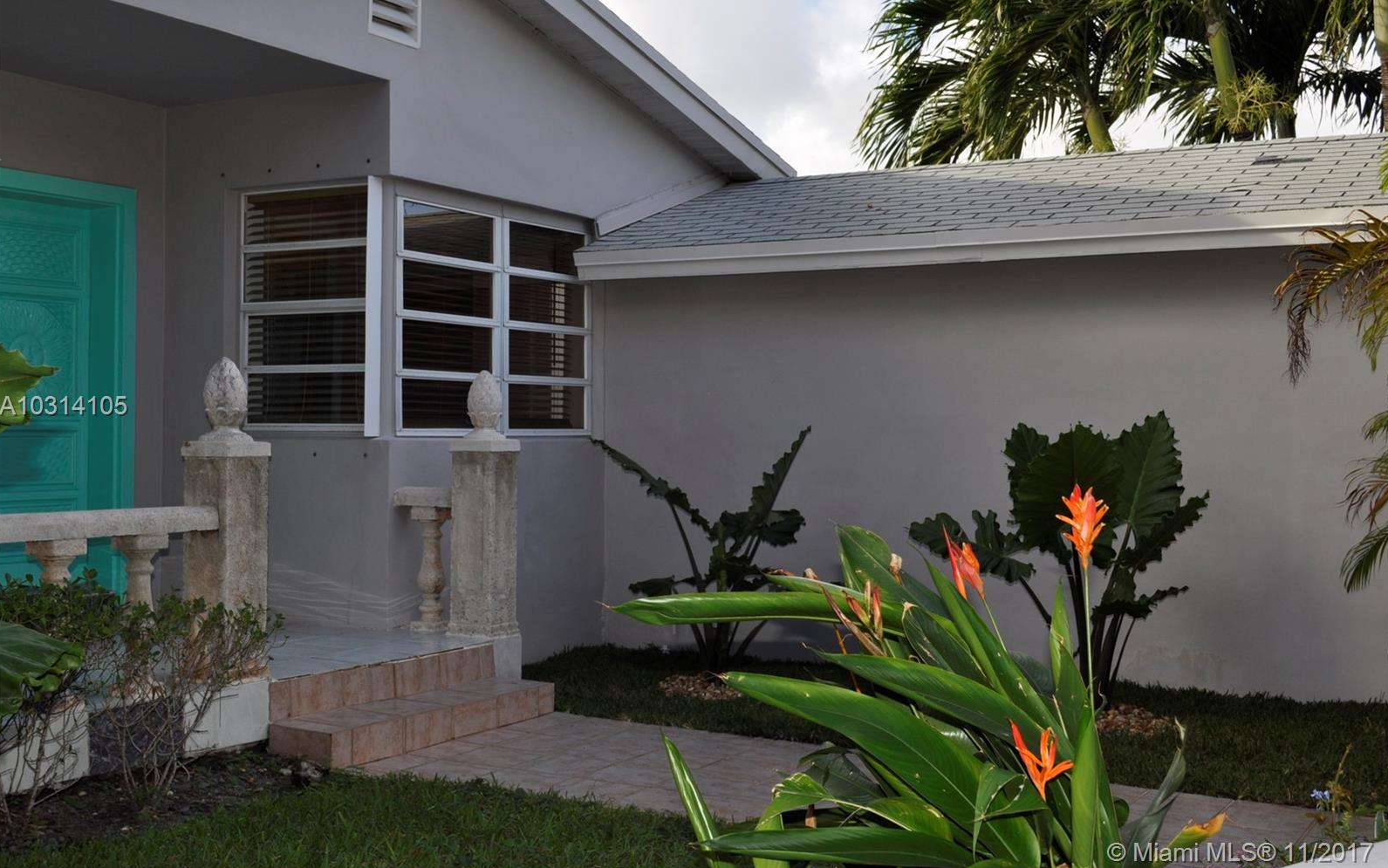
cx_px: 693
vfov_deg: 28.9
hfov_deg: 44.8
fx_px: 1684
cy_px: 407
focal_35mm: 45
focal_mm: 29
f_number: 8
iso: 200
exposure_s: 1/200
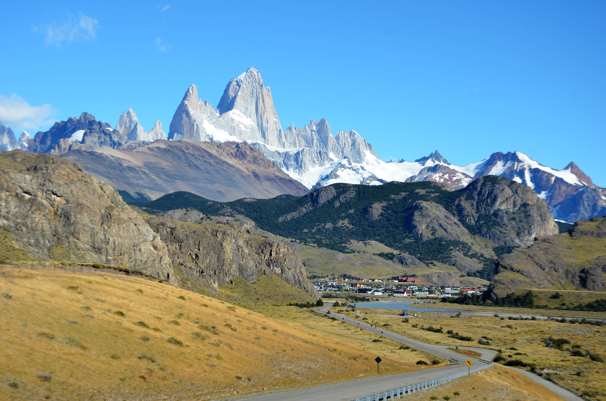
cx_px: 303
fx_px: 1134
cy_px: 200
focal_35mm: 68
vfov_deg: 20.1
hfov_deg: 29.9
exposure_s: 1/250
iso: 100
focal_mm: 45
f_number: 8
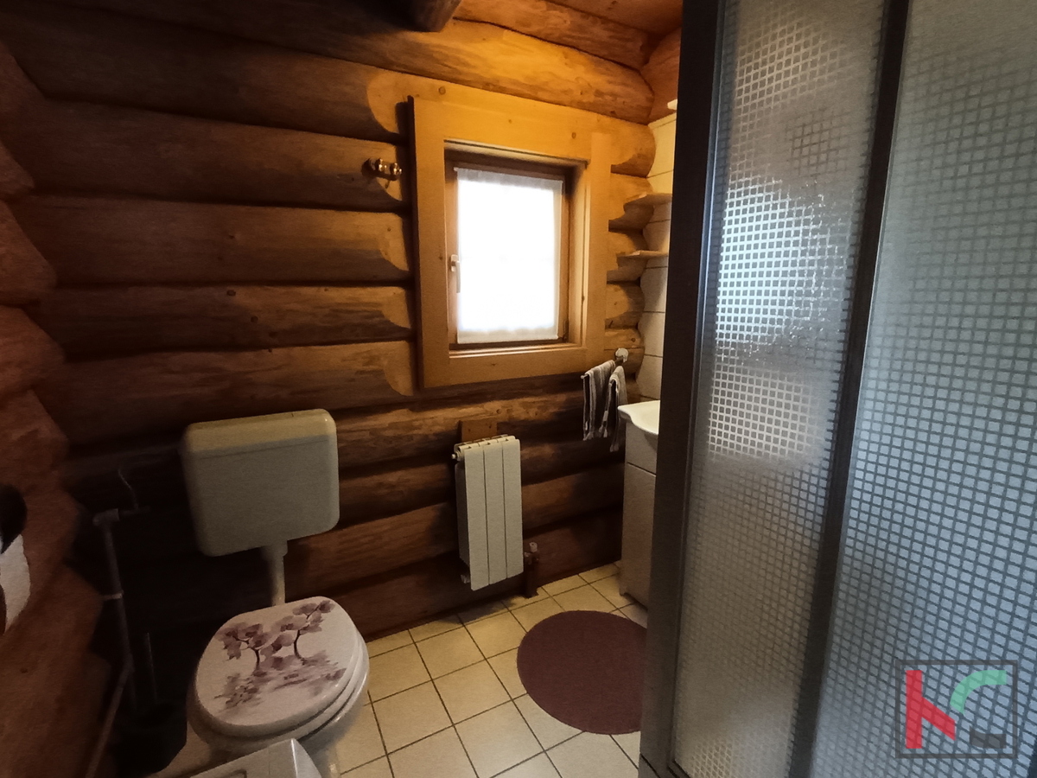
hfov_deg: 91.0
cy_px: 389
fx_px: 509
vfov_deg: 74.7
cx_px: 518
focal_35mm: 17
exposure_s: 1/25
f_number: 2.2
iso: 1843
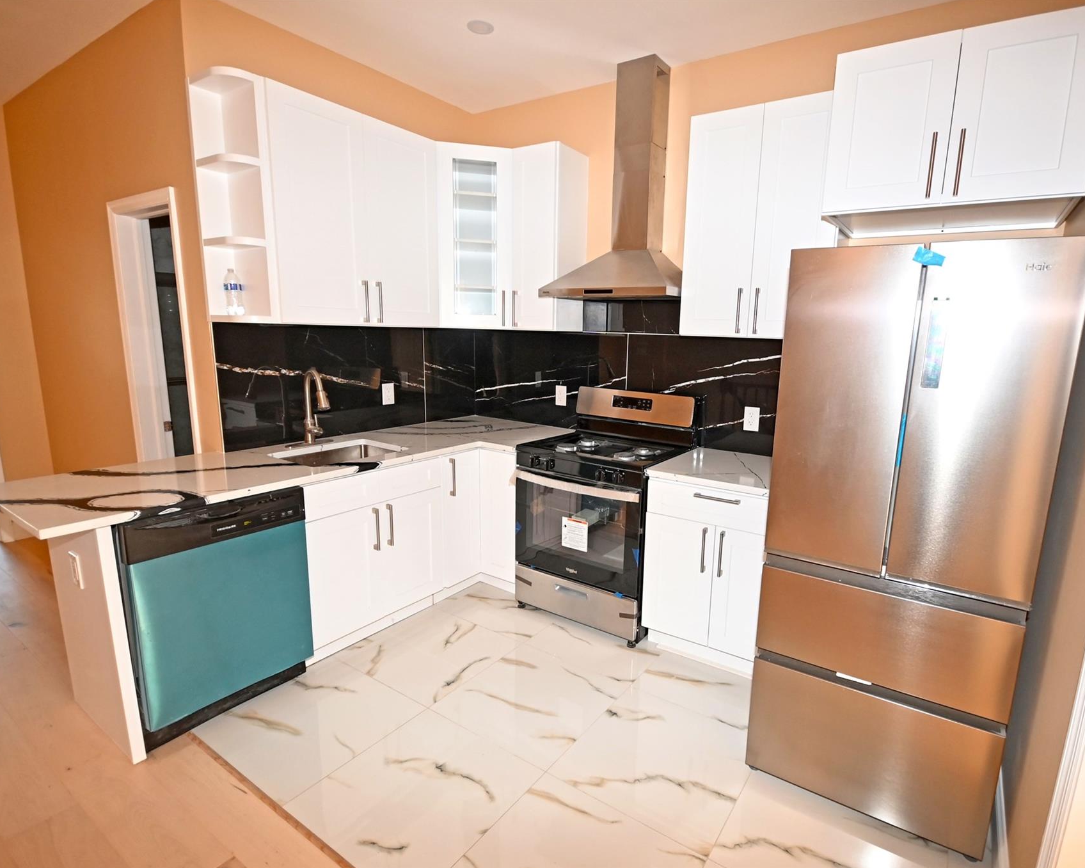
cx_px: 596
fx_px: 546
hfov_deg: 89.4
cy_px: 434
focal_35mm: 17
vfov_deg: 77.0
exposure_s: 1/60
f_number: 4
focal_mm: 10
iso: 560
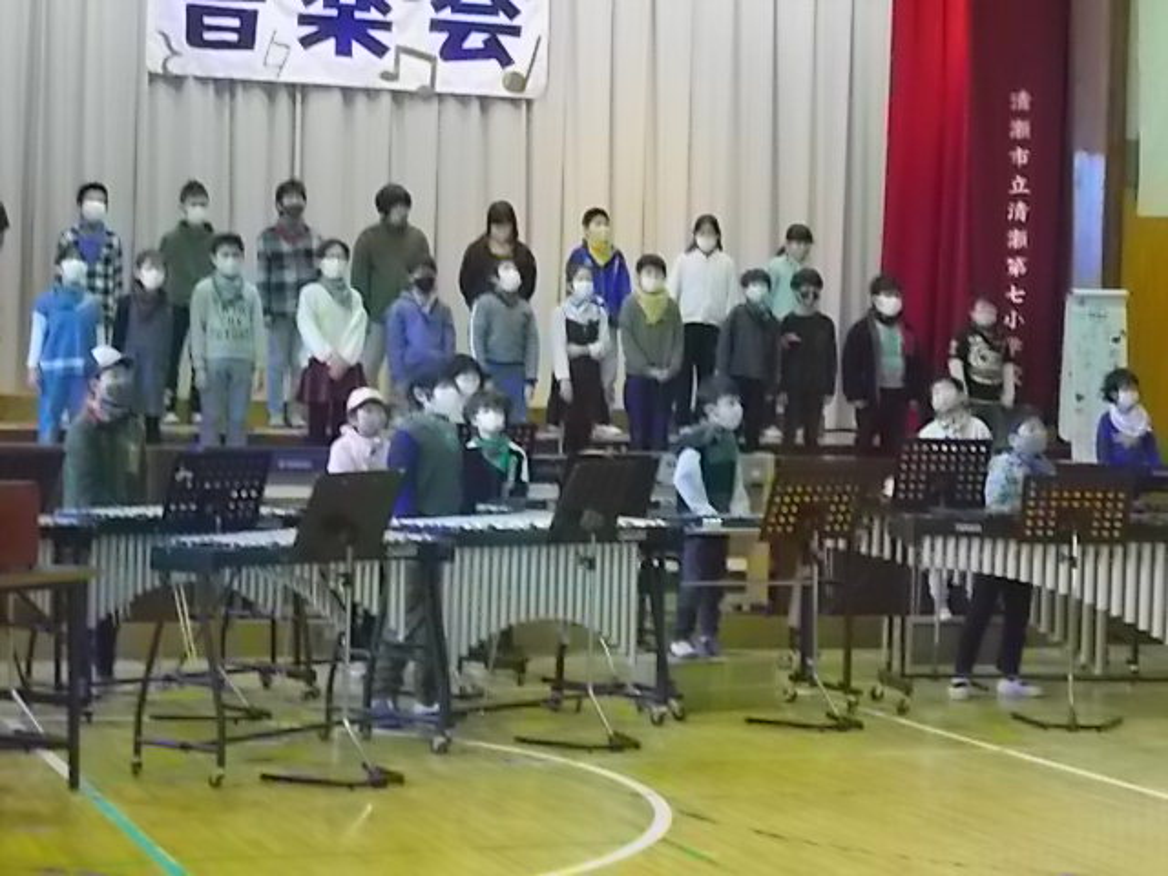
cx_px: 584
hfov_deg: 25.7
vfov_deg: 19.4
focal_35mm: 76
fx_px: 2564
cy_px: 438
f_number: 5.8
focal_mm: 13.5
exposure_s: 1/15
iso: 800
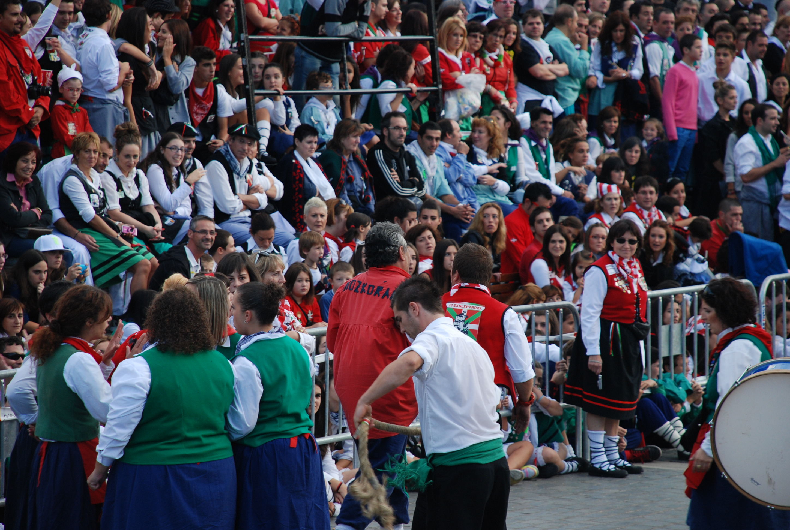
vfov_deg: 6.8
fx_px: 4453
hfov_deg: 10.1
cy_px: 265
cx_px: 395
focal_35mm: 202
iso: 320
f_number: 5.6
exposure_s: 1/125
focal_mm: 135
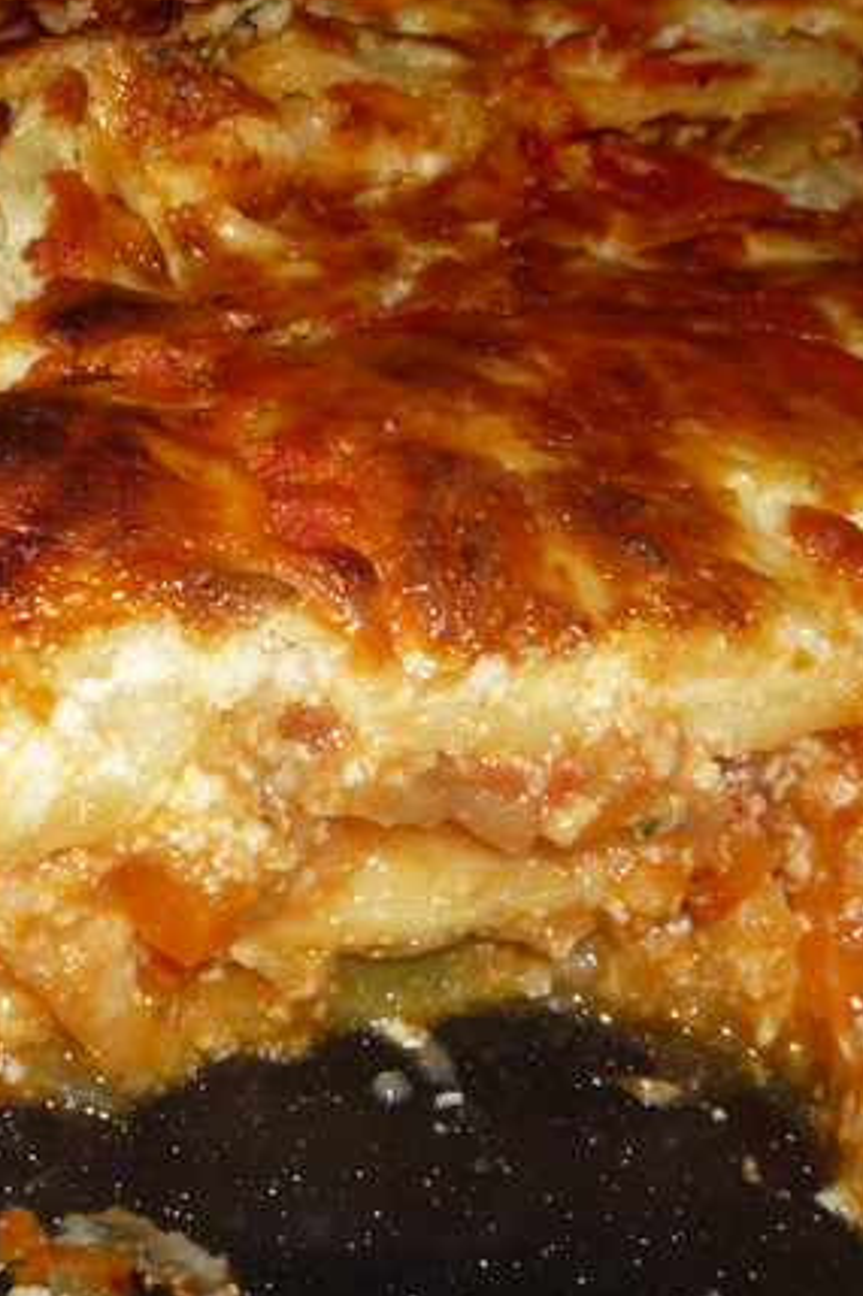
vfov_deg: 28.8
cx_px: 112
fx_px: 2519
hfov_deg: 19.1
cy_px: 618
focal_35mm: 70
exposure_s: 1/30
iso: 100
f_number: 4
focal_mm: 6.3
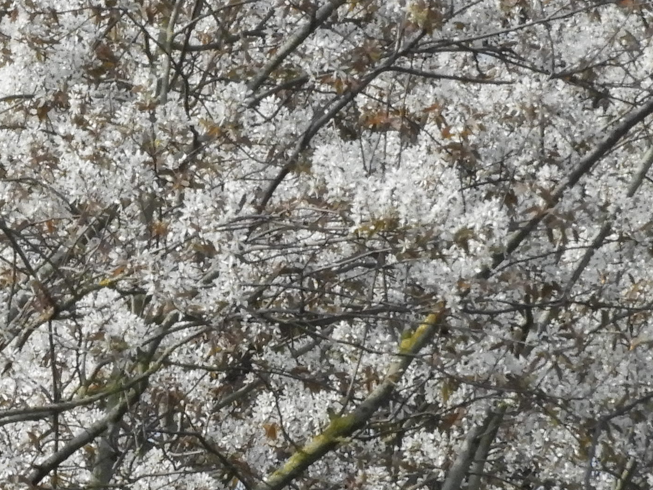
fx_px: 17468
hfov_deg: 2.1
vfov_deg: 1.6
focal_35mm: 926
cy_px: 138
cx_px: -70
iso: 400
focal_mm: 44.8
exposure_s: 1/2000
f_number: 5.5
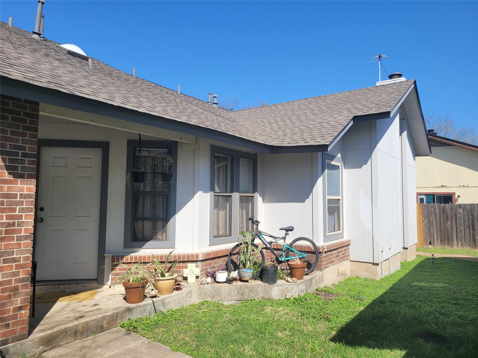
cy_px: 179
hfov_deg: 67.3
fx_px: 359
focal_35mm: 26
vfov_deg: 53.1
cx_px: 239
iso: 40
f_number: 1.8
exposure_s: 1/2246
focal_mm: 5.4
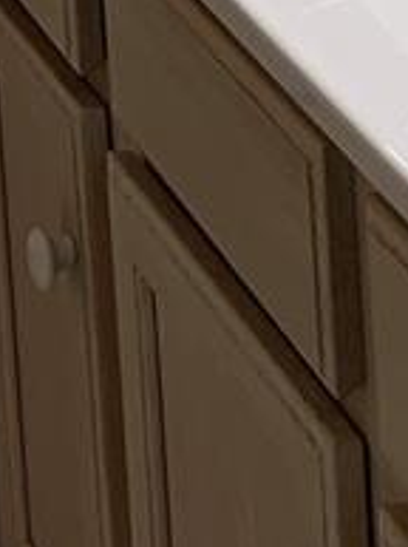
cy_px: -893
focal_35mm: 162
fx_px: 2554
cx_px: 717
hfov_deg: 8.8
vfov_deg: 10.1
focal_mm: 4.25
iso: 25
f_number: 1.8
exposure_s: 1/122
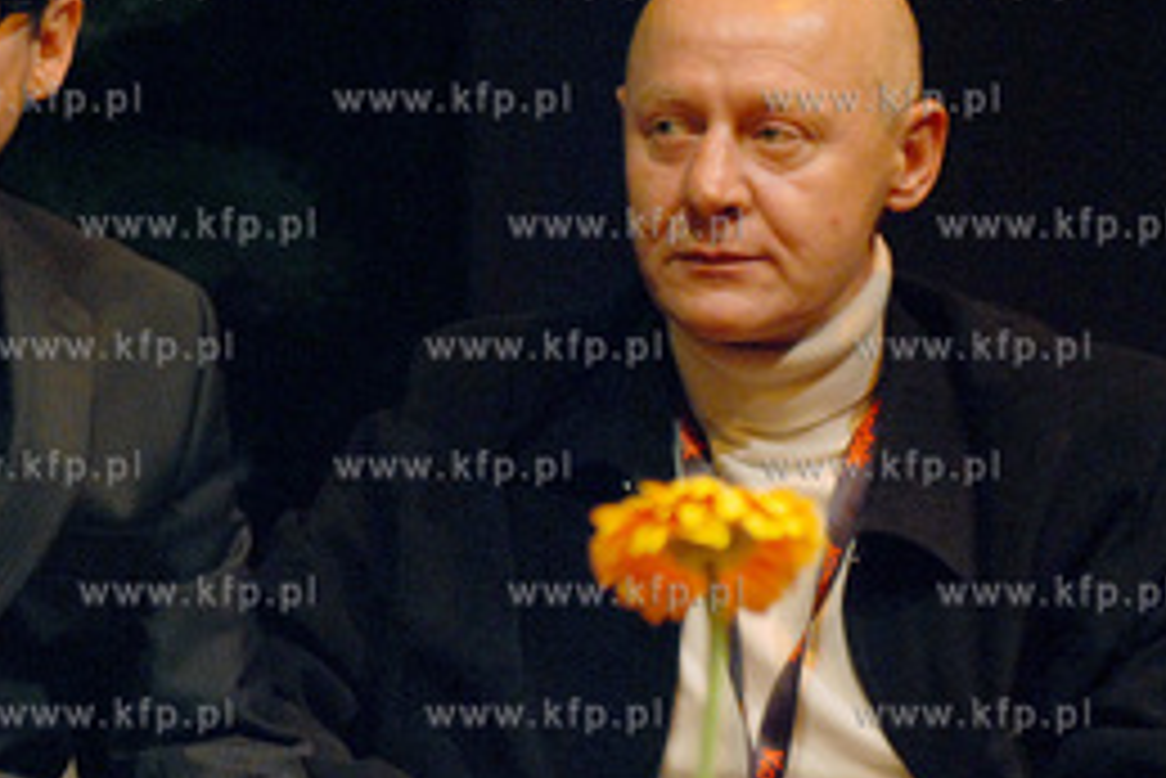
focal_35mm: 213
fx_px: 6902
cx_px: 356
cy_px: 286
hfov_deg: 9.6
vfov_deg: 6.5
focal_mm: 92
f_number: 2.8
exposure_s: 1/125
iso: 1250
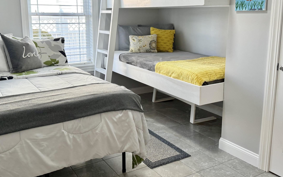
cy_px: 67
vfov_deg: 35.1
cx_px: 133
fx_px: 278
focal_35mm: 36
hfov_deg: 54.0
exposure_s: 1/120
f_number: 1.78
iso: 125
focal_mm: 6.86
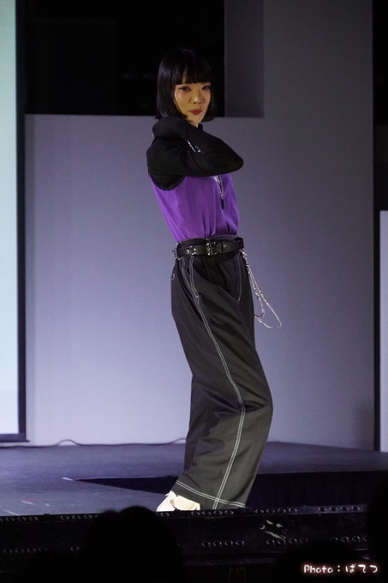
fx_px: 3324
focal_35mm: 206
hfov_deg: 6.7
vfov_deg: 10.0
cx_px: 194
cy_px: 292
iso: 6400
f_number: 6.3
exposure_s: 1/320
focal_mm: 137
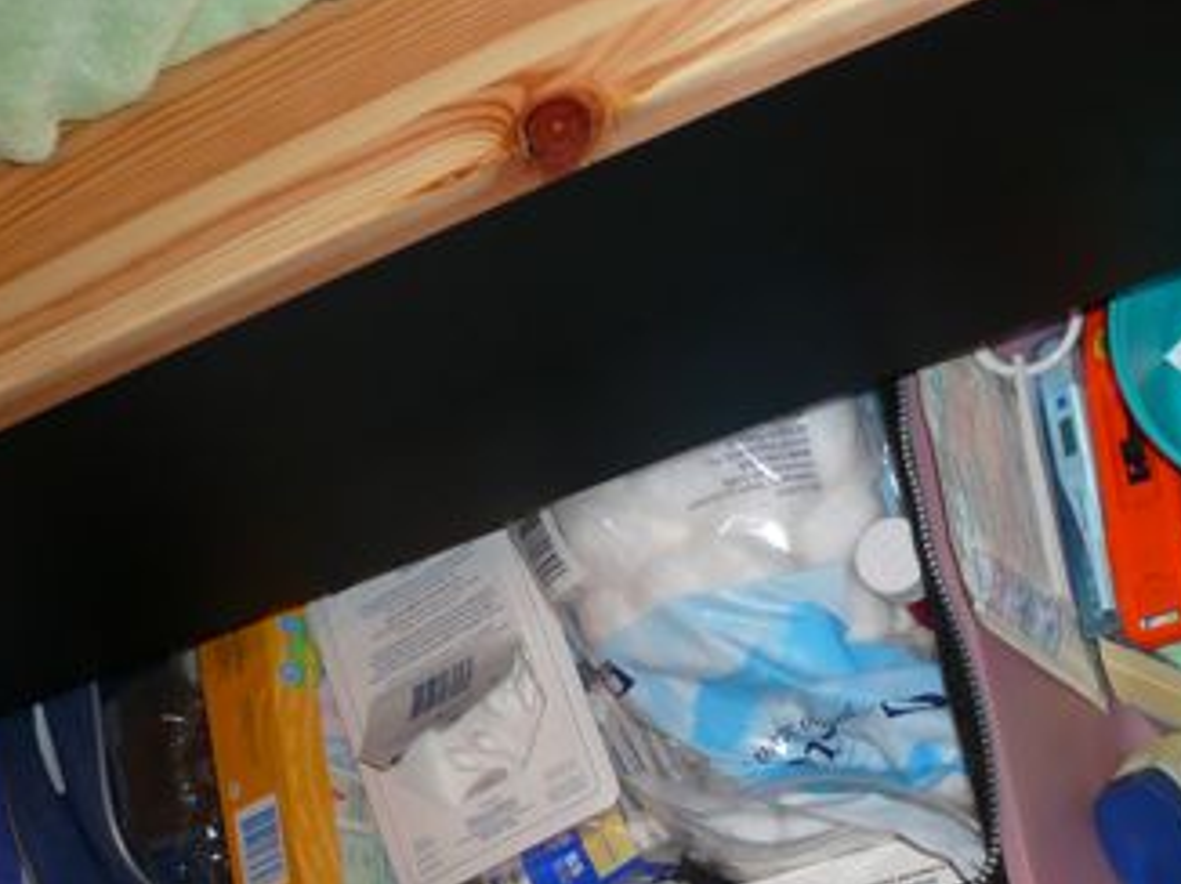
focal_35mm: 57
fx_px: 1943
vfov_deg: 24.7
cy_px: 833
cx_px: 768
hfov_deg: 33.6
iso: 100
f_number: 2.8
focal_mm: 4.7
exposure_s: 1/30
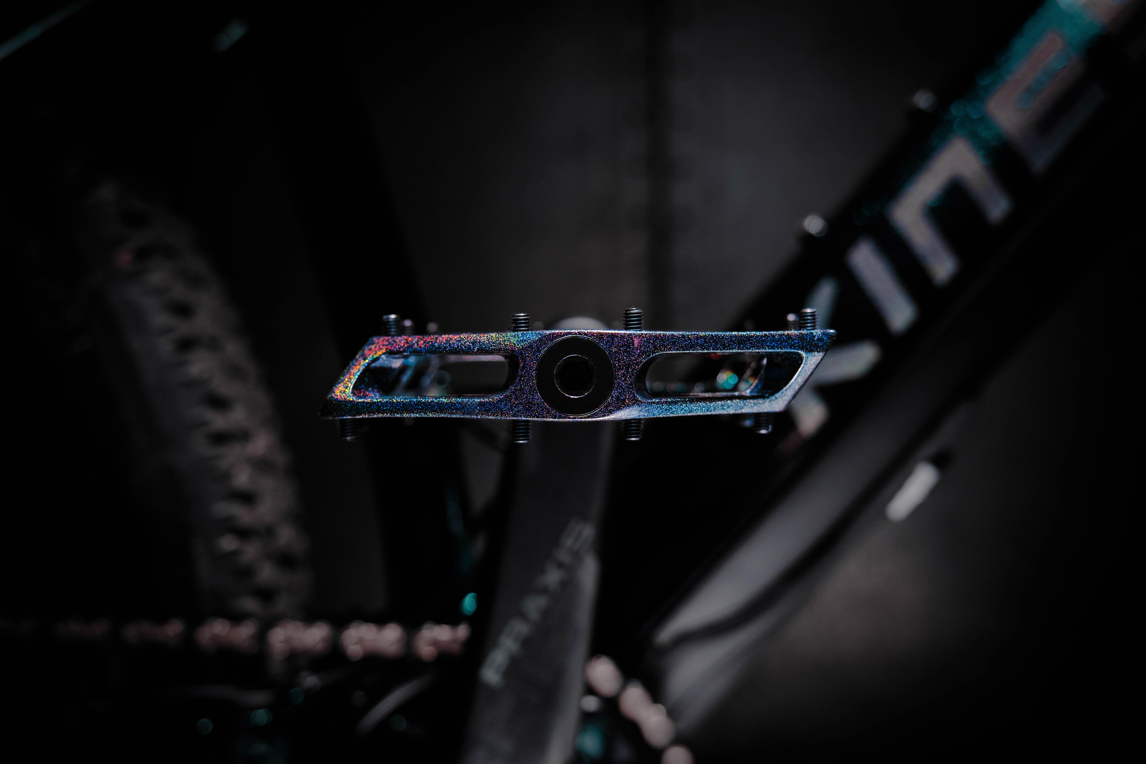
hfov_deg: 65.5
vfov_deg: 46.4
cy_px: 382
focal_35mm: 28
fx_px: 891
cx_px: 573
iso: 320
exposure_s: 1/100
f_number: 2.8
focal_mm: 18.7
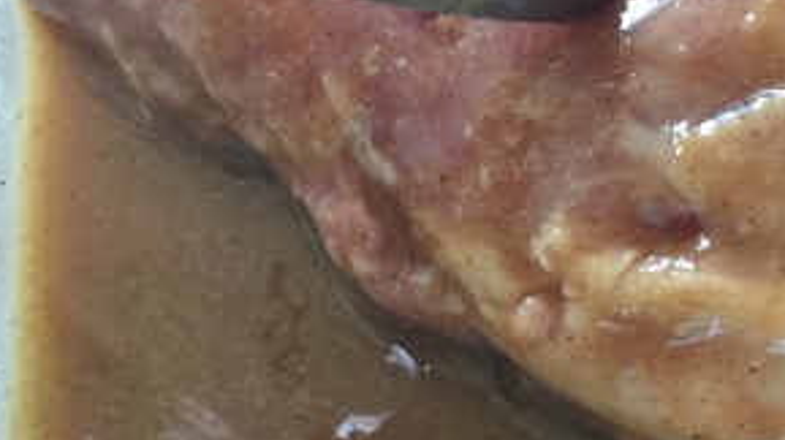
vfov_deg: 17.2
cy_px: 272
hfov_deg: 29.6
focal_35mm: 70
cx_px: 614
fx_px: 1456
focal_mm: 4.15
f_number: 2.2
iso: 80
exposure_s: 1/15
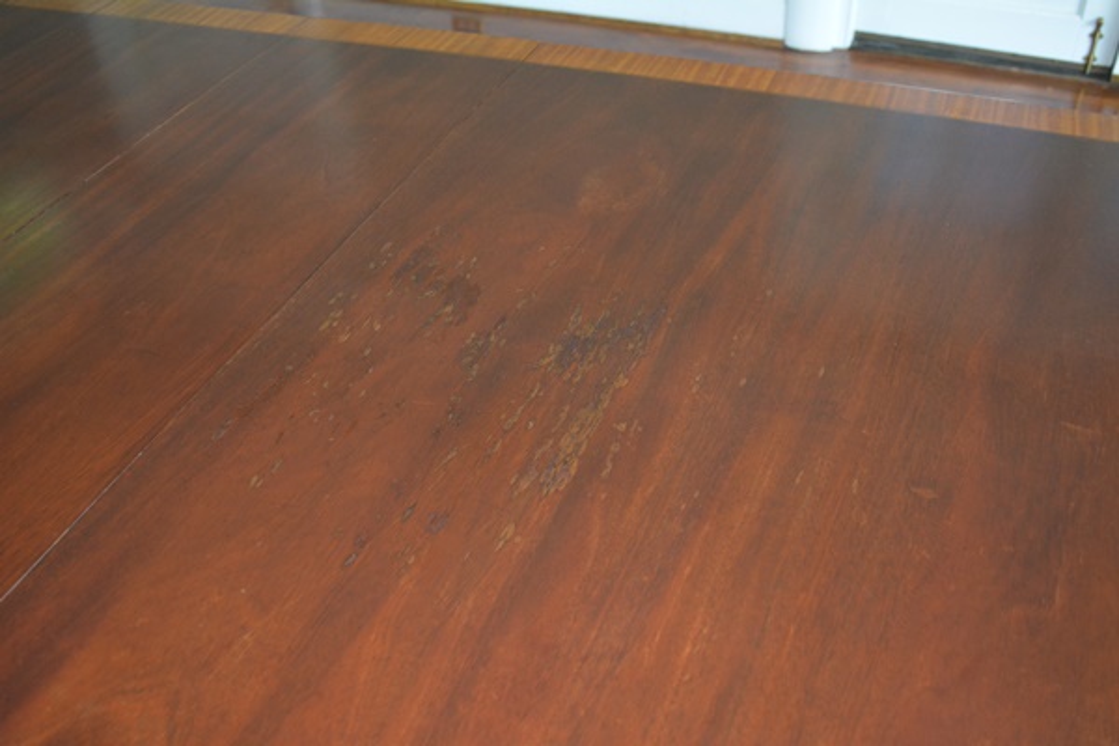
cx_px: 560
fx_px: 1026
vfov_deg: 40.0
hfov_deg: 57.2
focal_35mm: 33
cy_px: 373
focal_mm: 22
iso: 1600
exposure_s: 1/60
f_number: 3.8
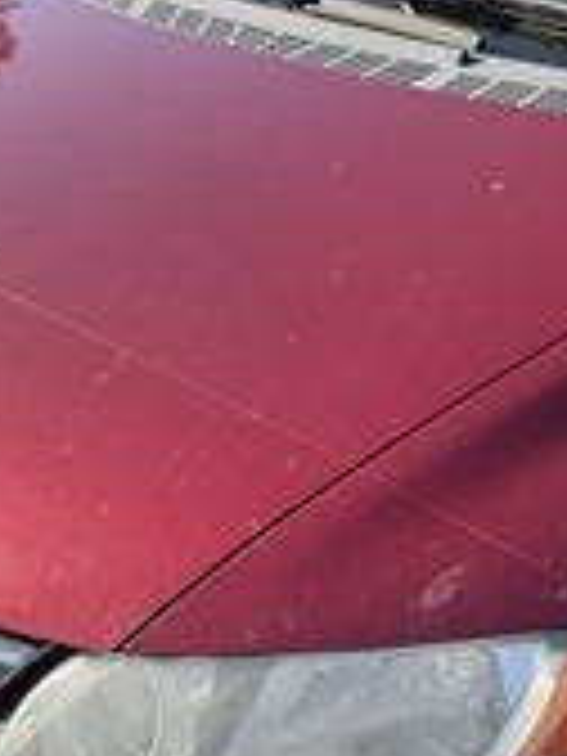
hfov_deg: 19.4
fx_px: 1572
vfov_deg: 27.0
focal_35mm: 72
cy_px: 292
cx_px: 666
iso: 80
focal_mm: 6.76
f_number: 1.78
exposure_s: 1/1059
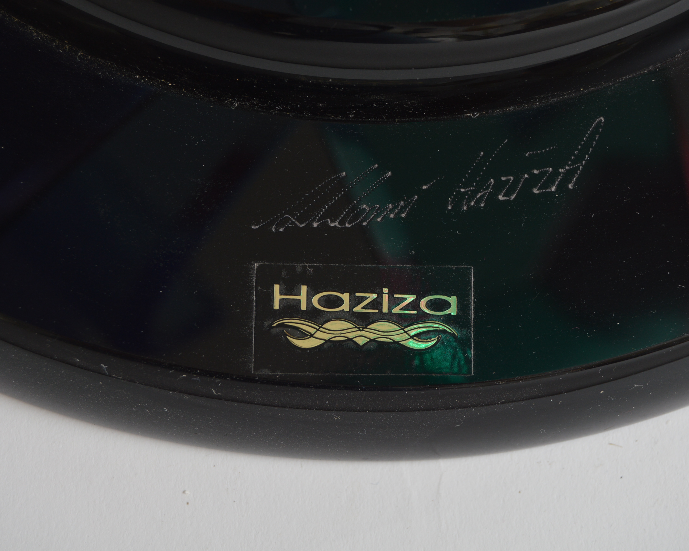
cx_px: 377
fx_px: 1908
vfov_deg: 16.4
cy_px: 275
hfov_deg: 20.5
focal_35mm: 94
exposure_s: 1/160
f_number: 5.6
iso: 200
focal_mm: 55
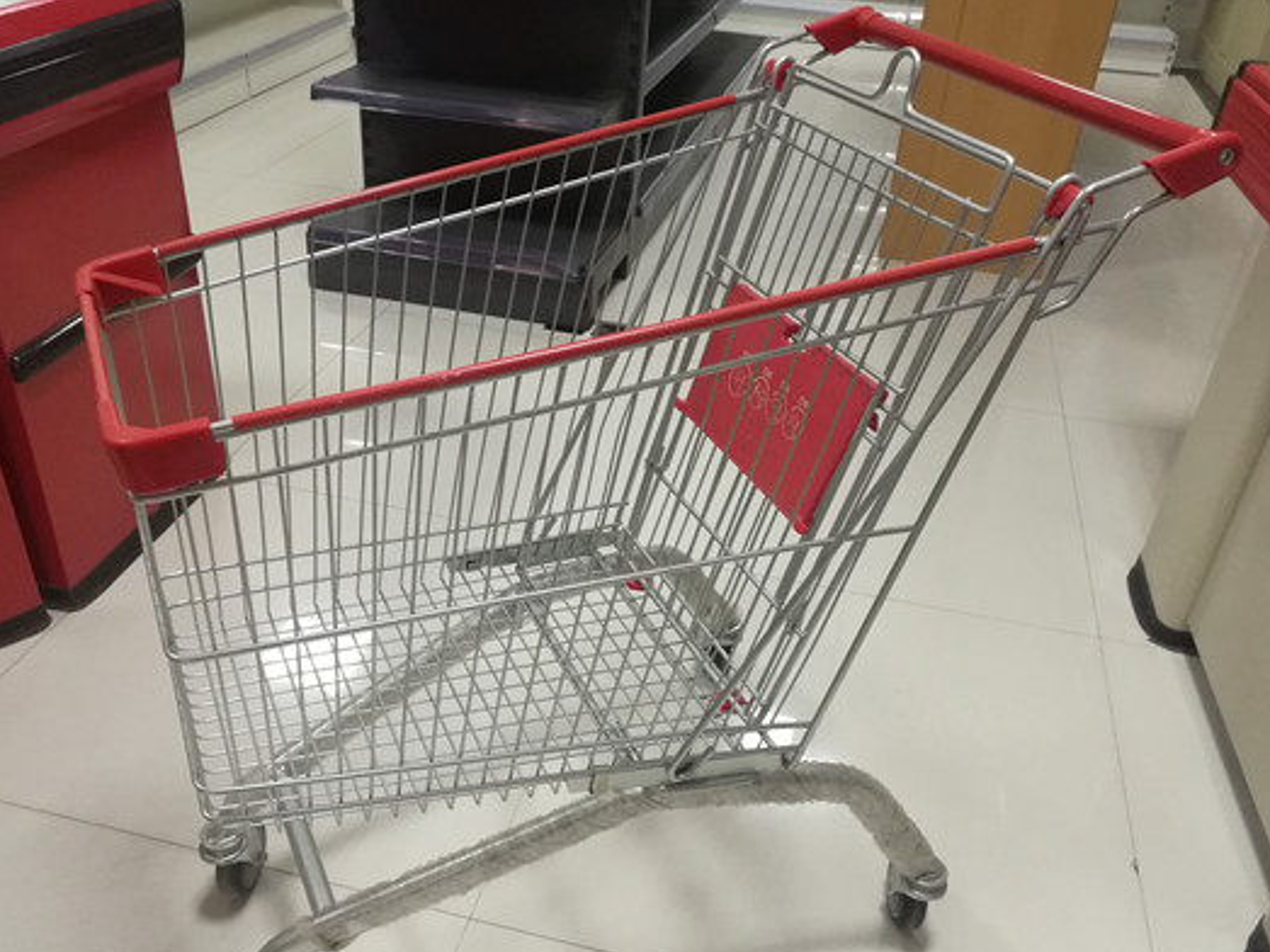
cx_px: 610
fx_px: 1137
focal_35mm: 31
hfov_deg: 58.3
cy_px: 522
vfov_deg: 45.4
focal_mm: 4.04
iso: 400
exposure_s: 1/25
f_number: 2
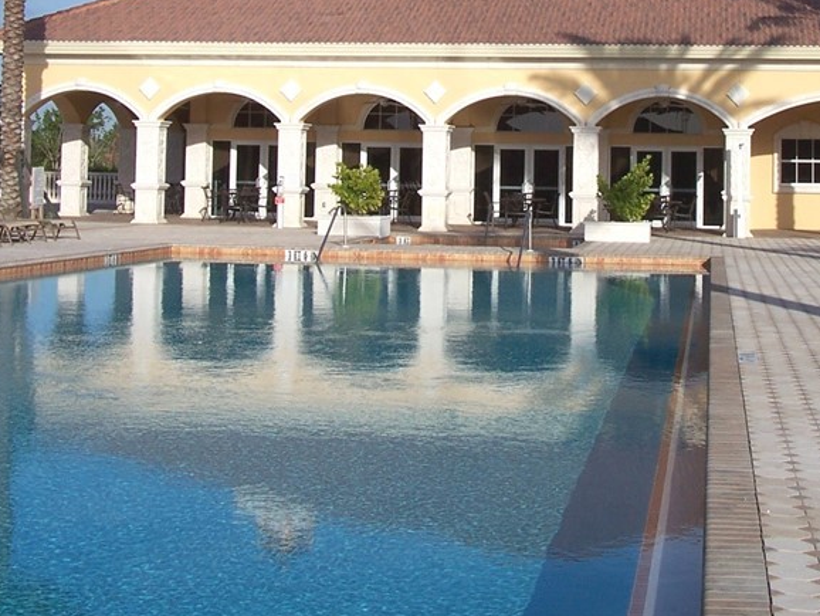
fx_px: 1469
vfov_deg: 23.1
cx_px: 535
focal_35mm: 62
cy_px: 77
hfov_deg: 31.0
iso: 80
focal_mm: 6
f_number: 5.6
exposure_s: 1/750
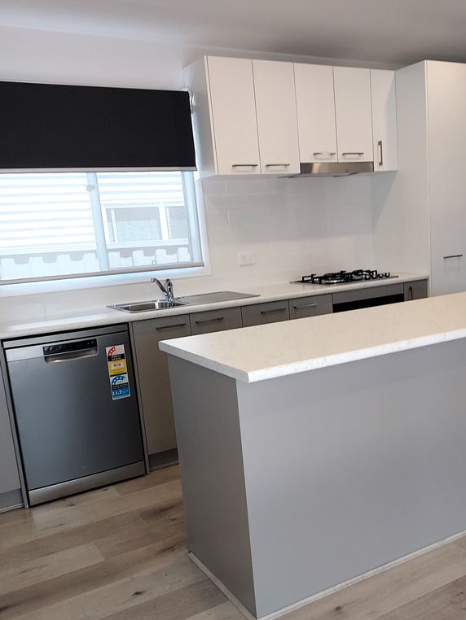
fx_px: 610
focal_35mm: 34
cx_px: 297
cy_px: 359
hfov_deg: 41.4
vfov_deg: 53.7
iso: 64
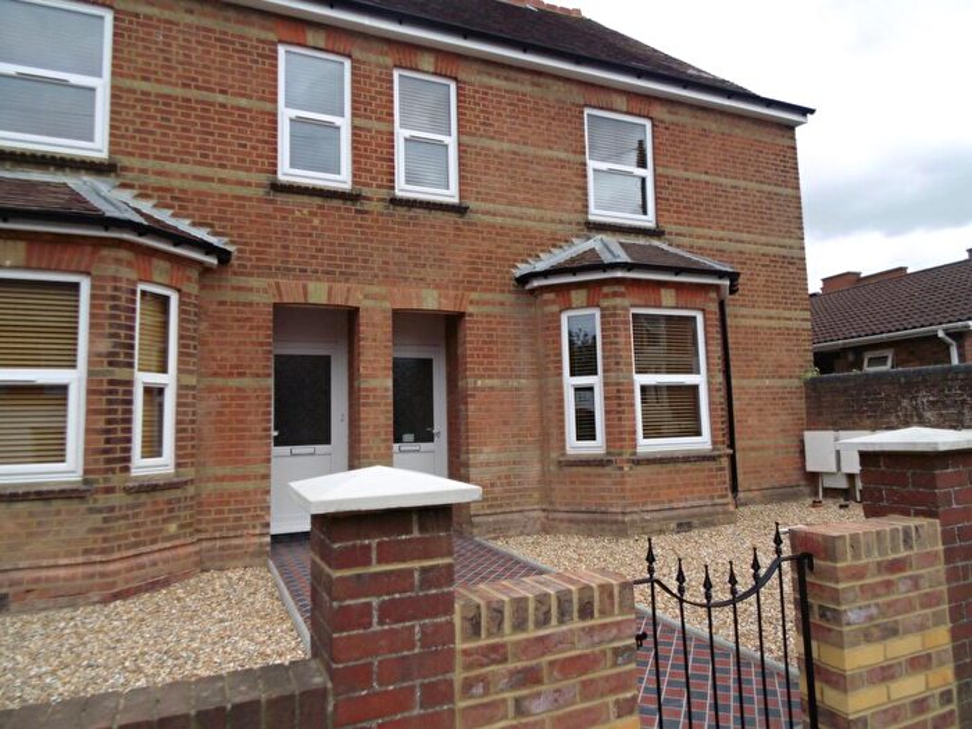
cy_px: 364
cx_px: 486
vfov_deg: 61.1
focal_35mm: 22
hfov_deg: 76.4
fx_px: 618
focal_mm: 4
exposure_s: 1/125
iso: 100
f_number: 8.6
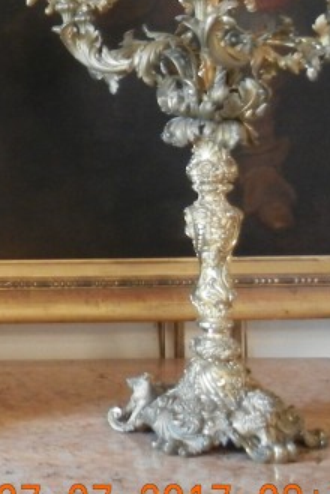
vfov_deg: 20.6
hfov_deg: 12.6
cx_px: -300
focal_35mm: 97
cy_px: 47
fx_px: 1331
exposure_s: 1/12.7
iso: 400
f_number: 3.5
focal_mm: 5.4
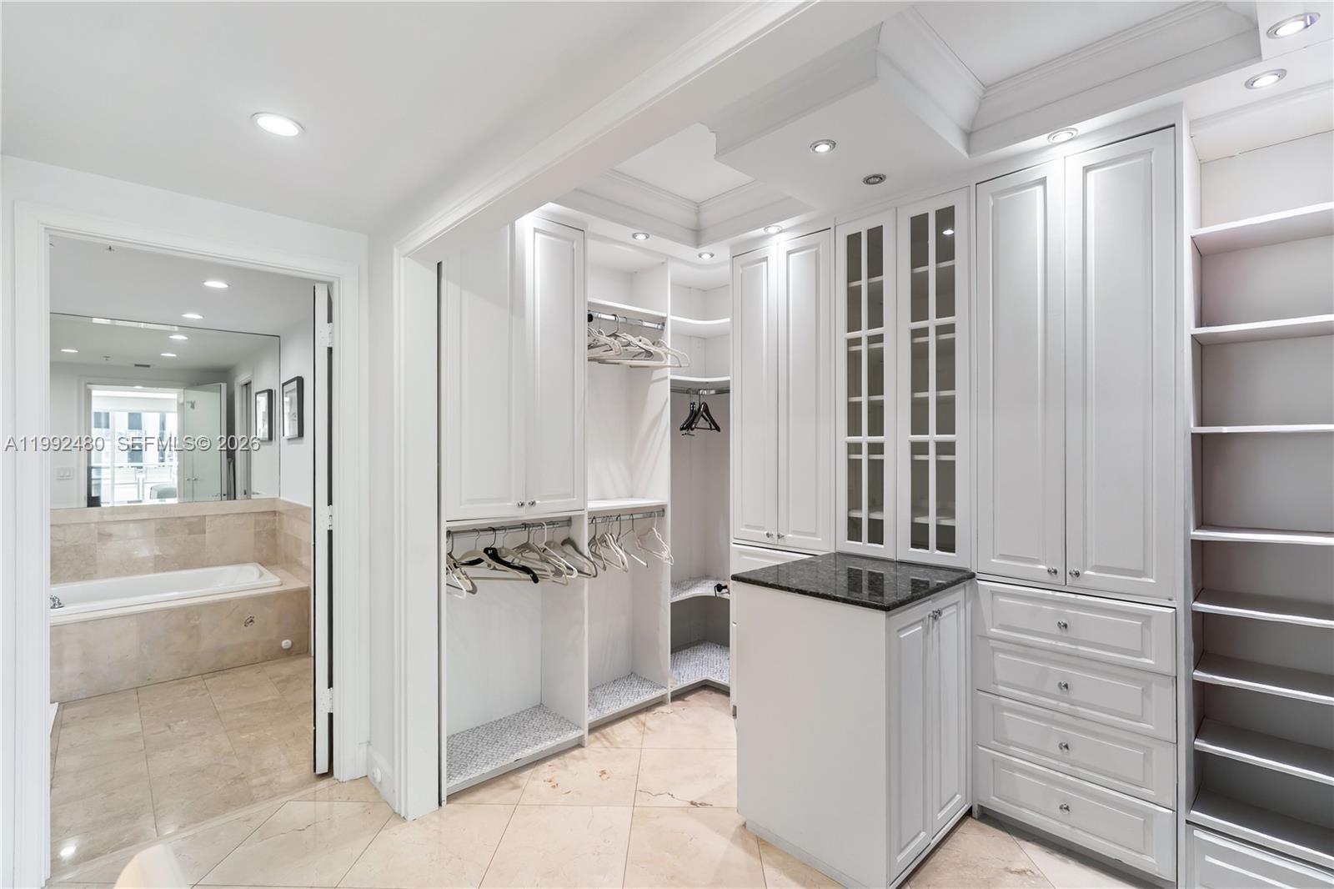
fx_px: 593
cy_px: 444
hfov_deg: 96.7
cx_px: 667
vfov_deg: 73.7
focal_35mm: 16
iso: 160
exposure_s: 1/20
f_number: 5
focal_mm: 16
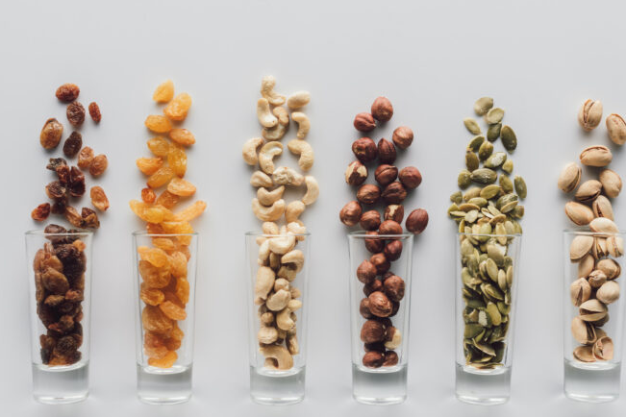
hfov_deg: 33.9
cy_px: 229
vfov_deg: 23.0
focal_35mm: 59
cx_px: 327
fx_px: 1026
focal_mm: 50
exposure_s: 1/160
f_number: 9
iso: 250
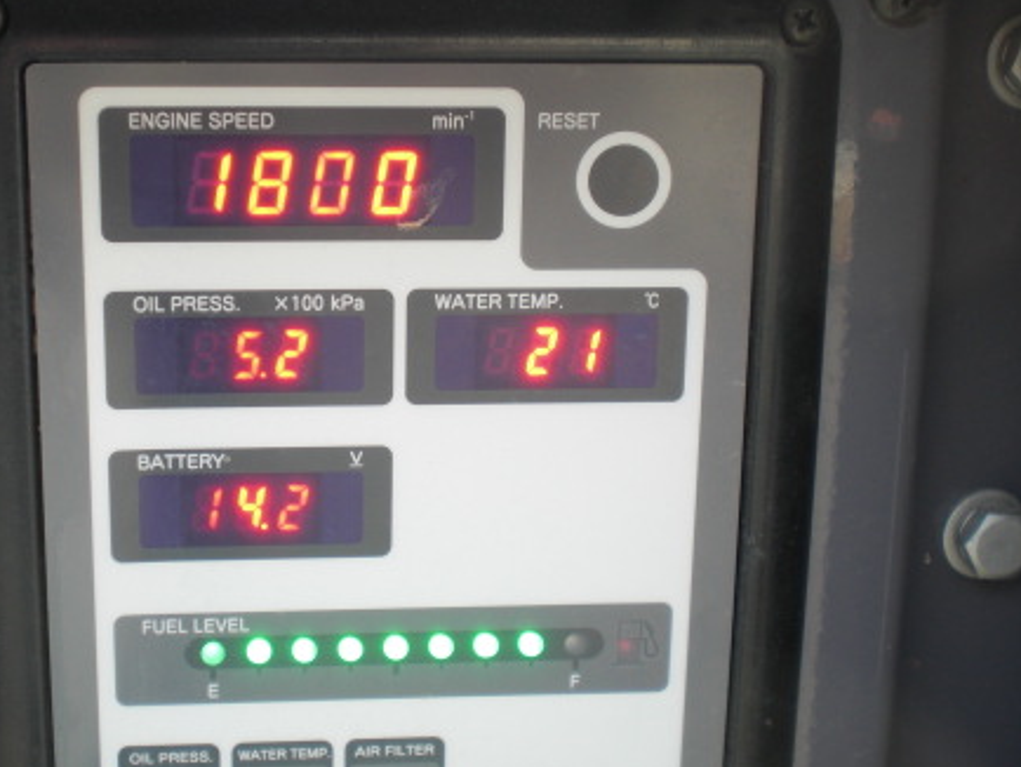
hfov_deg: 34.2
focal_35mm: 56
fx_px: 1653
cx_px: 402
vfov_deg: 26.1
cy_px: 386
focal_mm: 6.3
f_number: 3.1
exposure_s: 1/200
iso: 64
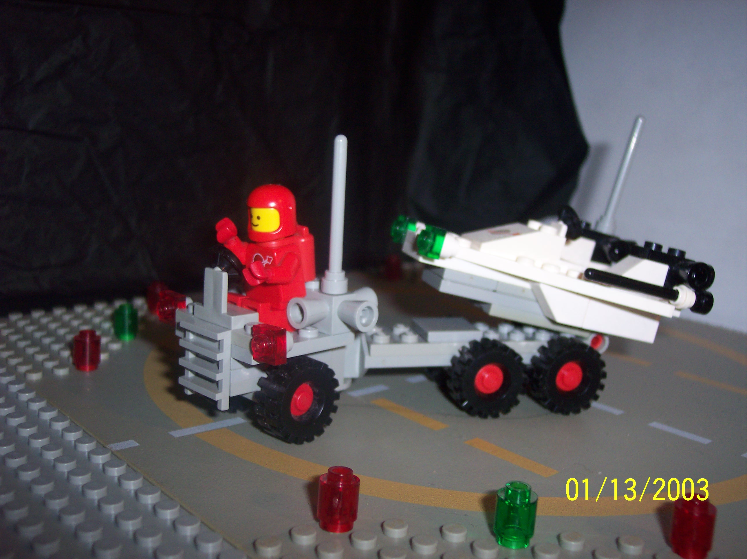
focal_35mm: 38
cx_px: 374
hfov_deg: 49.0
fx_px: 820
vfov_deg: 37.7
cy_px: 280
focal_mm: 8
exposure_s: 1/30
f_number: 2.8
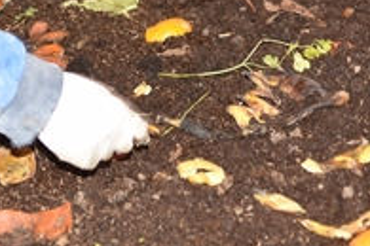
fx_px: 1660
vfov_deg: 8.3
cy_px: -131
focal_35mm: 162
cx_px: -61
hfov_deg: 12.5
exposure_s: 1/60
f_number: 4.5
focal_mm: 35
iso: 640
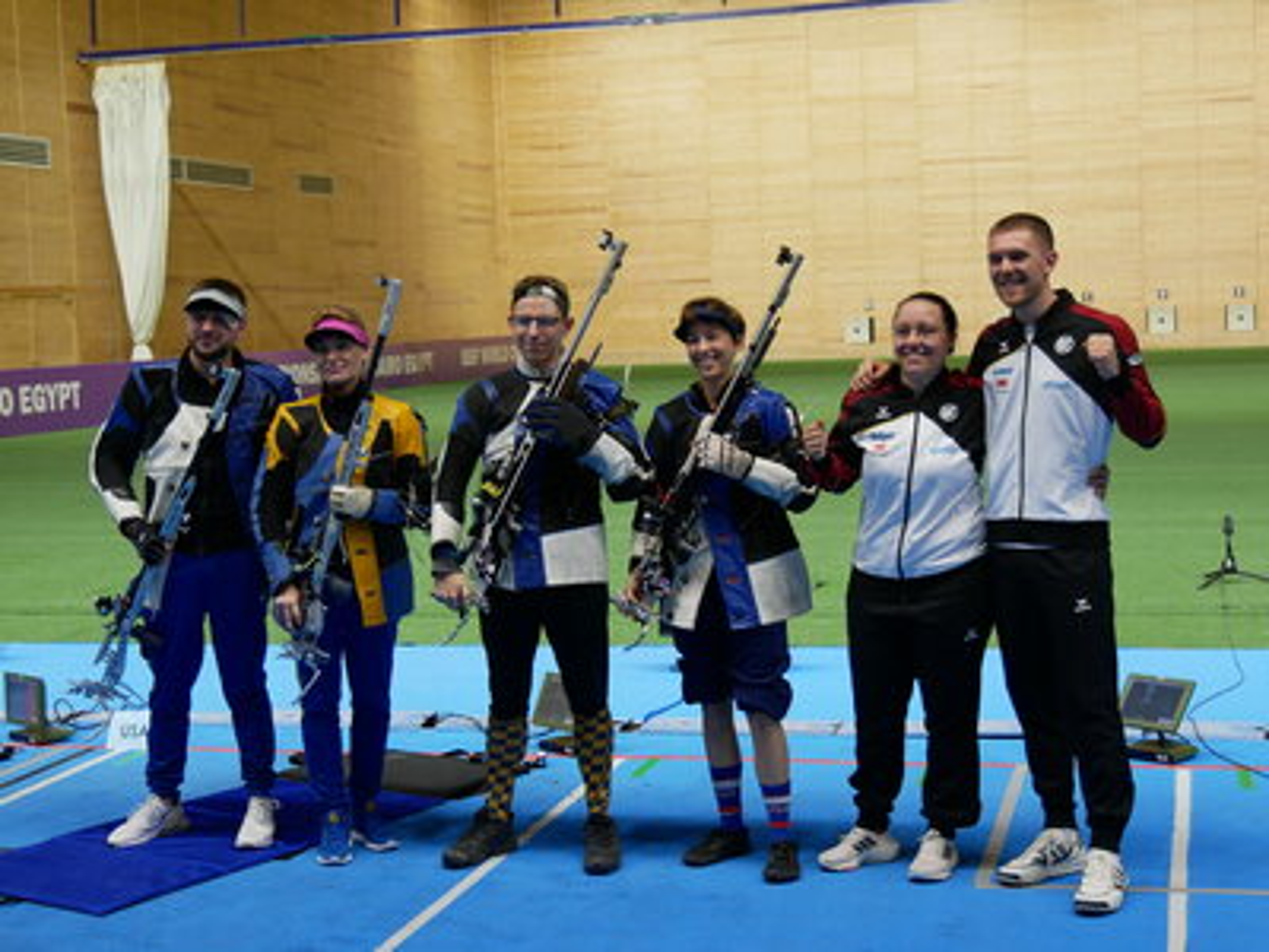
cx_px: 634
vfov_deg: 26.1
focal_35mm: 56
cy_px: 476
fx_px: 2053
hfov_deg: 34.3
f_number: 4.3
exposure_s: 1/60
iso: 200
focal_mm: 28
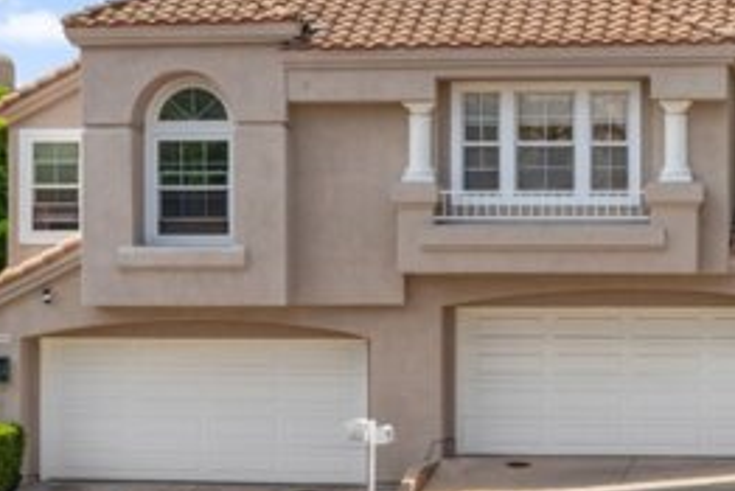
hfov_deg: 17.6
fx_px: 2370
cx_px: 498
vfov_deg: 11.8
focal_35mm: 116
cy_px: 191
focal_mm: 75
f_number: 8
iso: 80
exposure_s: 1/6
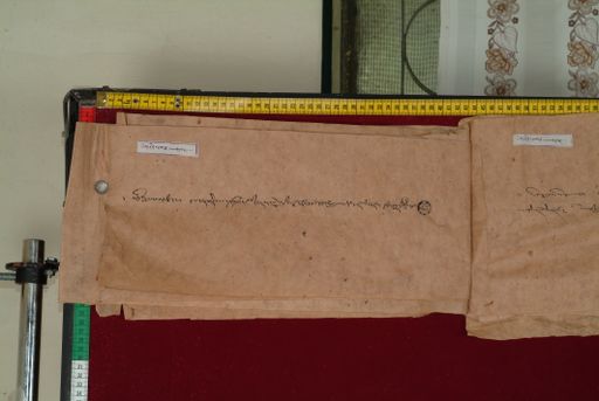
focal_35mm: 88
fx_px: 1475
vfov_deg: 15.5
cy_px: 200
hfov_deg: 23.0
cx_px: 300
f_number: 13
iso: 160
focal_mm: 59
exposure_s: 1/20
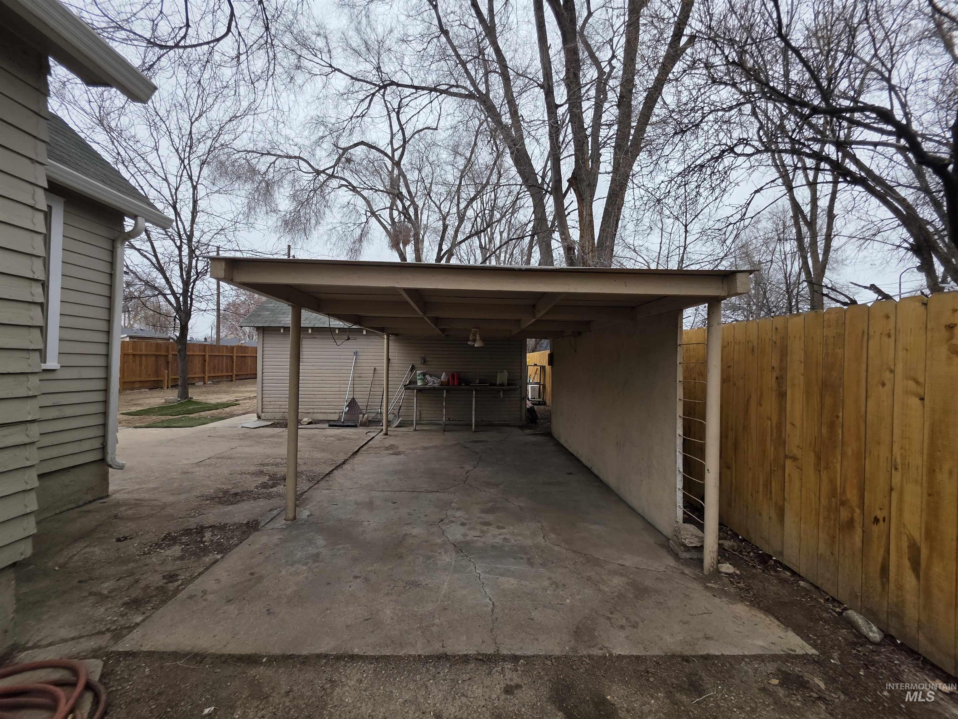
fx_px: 360
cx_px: 479
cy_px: 360
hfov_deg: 106.2
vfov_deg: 89.9
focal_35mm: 13
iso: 25
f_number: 1.9
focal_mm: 2.2
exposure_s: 1/120
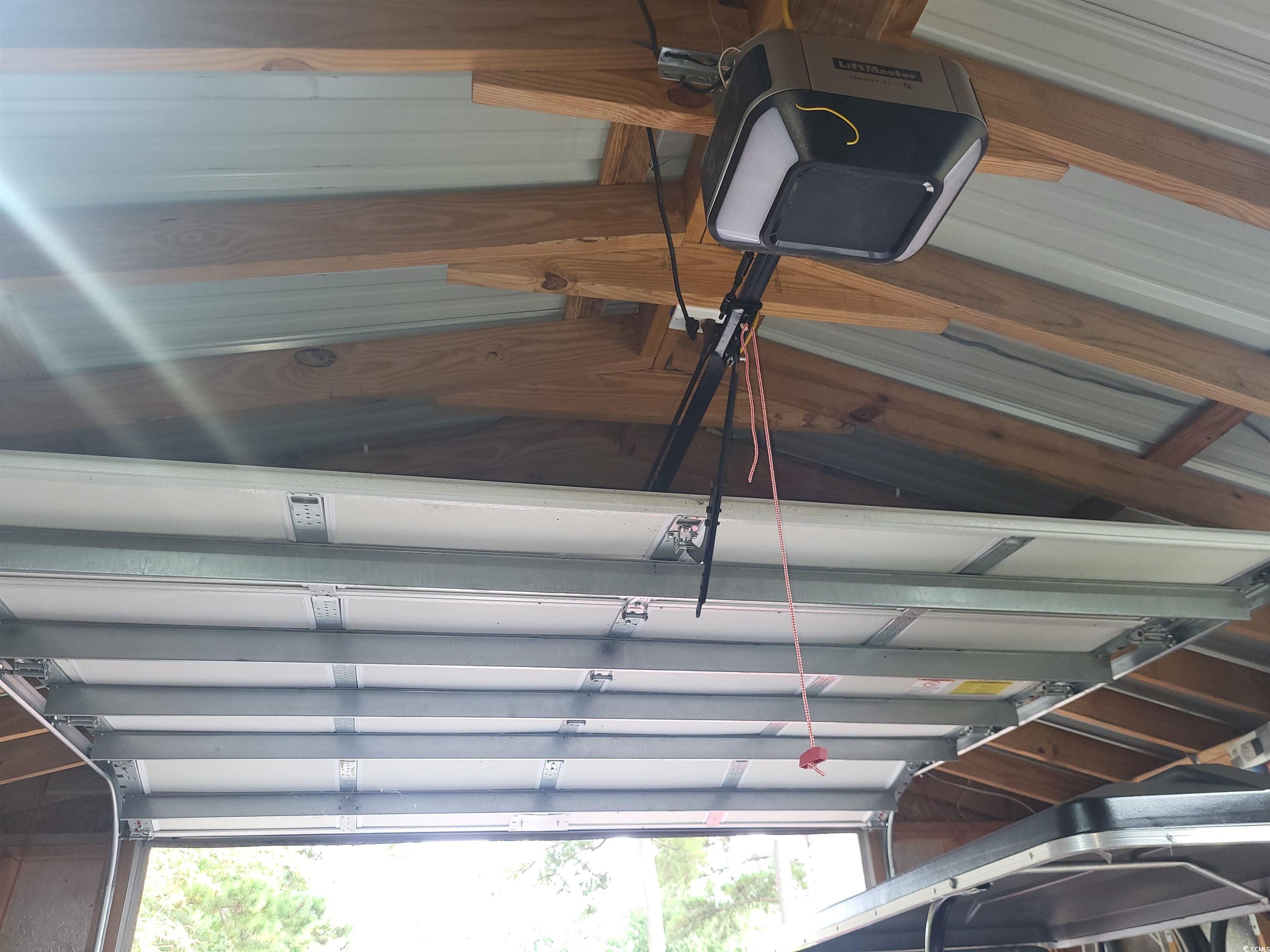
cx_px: 635
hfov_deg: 67.3
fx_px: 954
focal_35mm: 26
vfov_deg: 53.1
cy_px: 476
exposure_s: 1/60
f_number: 1.8
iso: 100
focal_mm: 5.4
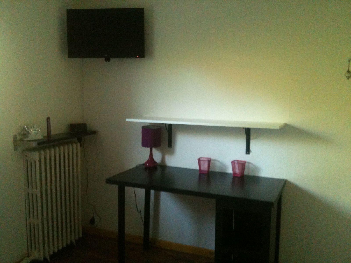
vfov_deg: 40.7
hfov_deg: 52.6
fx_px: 355
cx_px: 176
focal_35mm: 35
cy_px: 132
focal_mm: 3.85
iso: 320
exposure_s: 1/15
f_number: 2.8
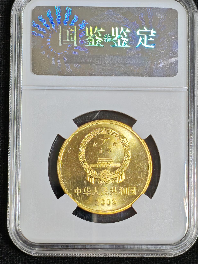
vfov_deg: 16.8
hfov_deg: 12.7
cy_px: 122
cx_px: 101
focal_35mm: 117
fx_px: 893
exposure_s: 1/1910
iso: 50
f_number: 1.5
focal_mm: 4.94
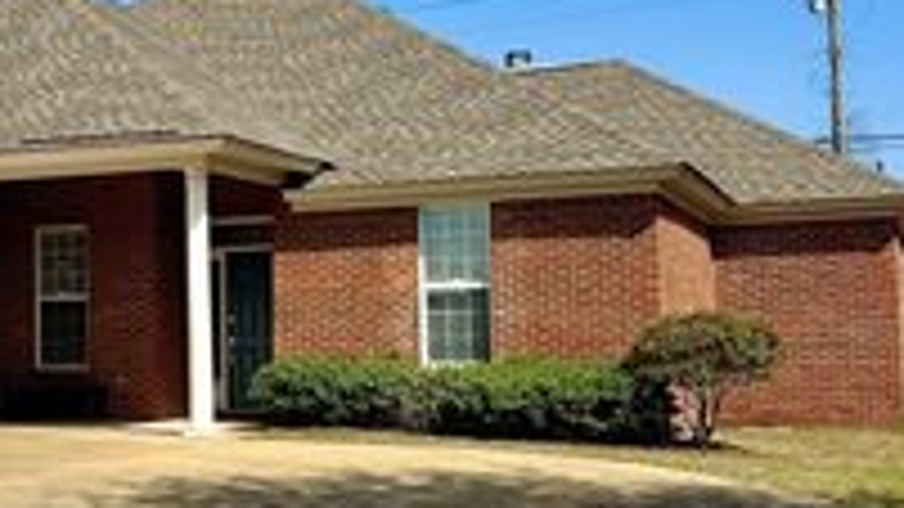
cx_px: 31
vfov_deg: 18.5
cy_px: 245
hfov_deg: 30.4
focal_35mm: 65
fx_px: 1558
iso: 80
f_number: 1.78
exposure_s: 1/5814
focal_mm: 6.76
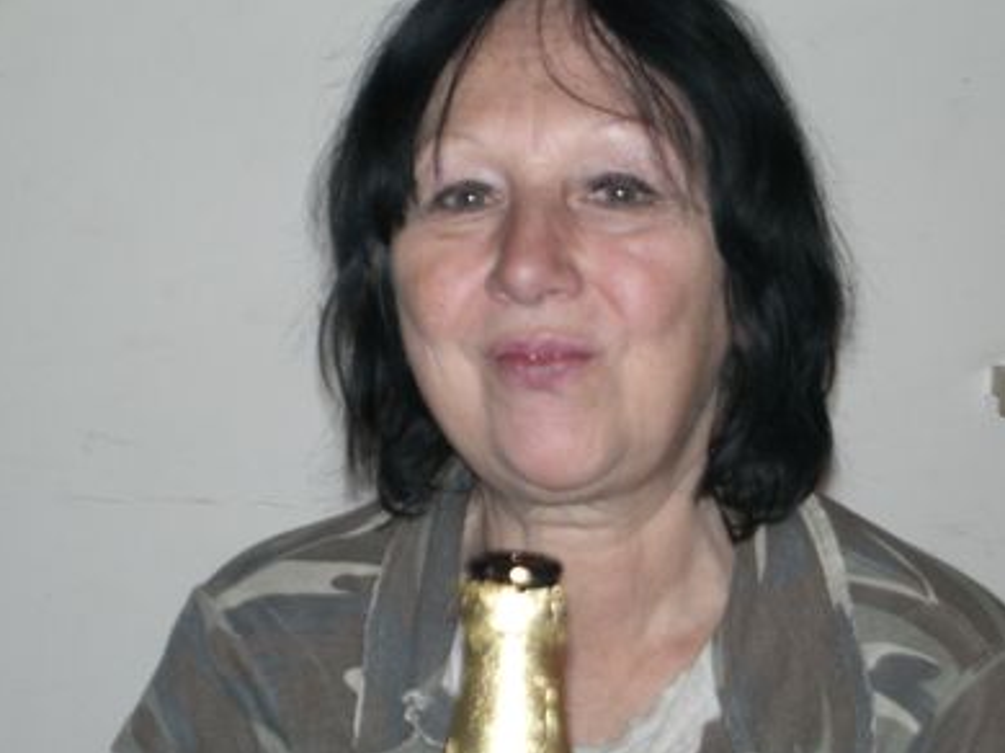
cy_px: 382
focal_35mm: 117
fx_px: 3395
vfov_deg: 12.6
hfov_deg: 16.8
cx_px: 505
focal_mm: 23.7
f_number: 5.1
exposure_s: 1/60
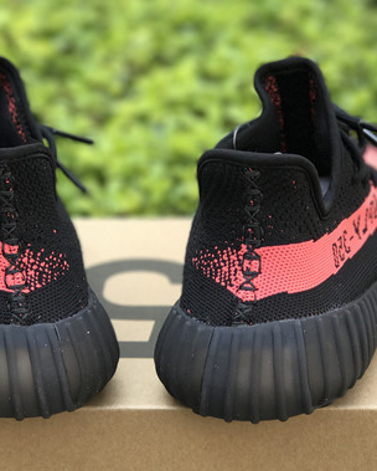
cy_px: 267
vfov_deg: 17.9
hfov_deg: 14.4
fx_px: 1490
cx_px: 157
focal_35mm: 107
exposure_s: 1/100
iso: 32
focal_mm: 6.6
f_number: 2.8
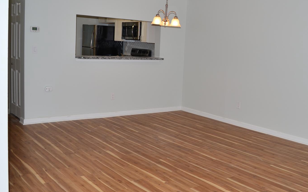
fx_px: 344
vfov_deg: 31.2
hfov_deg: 48.1
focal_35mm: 41
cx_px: 177
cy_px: 80
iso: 200
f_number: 3.5
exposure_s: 1/100
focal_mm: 18
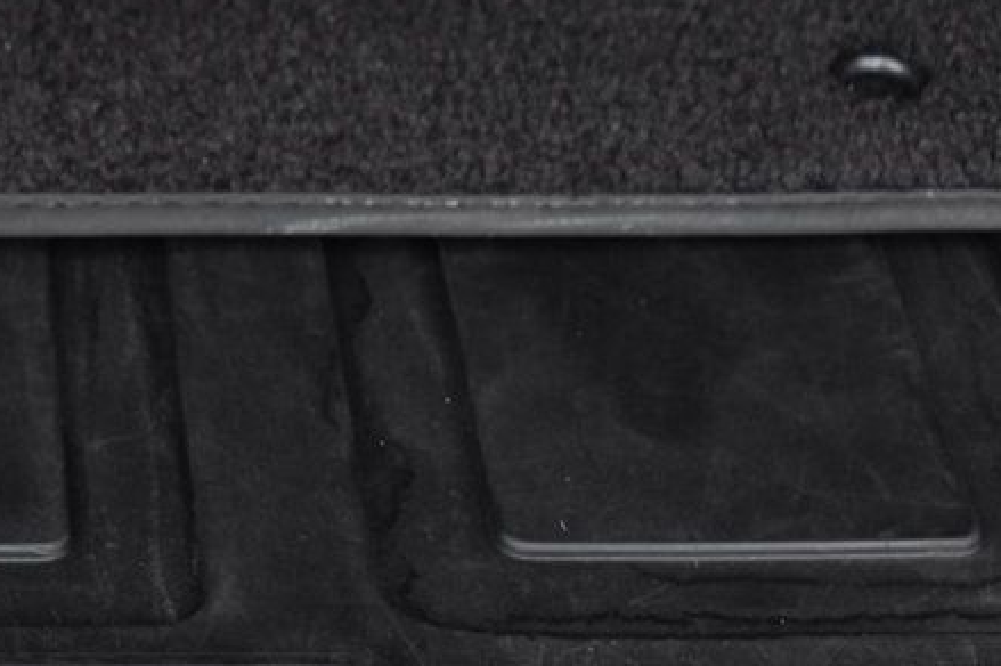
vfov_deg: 9.8
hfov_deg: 14.4
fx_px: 3890
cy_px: 531
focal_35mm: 140
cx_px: -68
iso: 400
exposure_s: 1/20
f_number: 6.3
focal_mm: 40
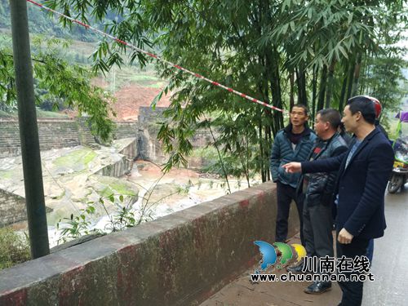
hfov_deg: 60.0
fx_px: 354
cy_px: 153
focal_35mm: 30
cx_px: 204
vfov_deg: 46.8
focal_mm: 4.12
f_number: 2
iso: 244
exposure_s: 1/50
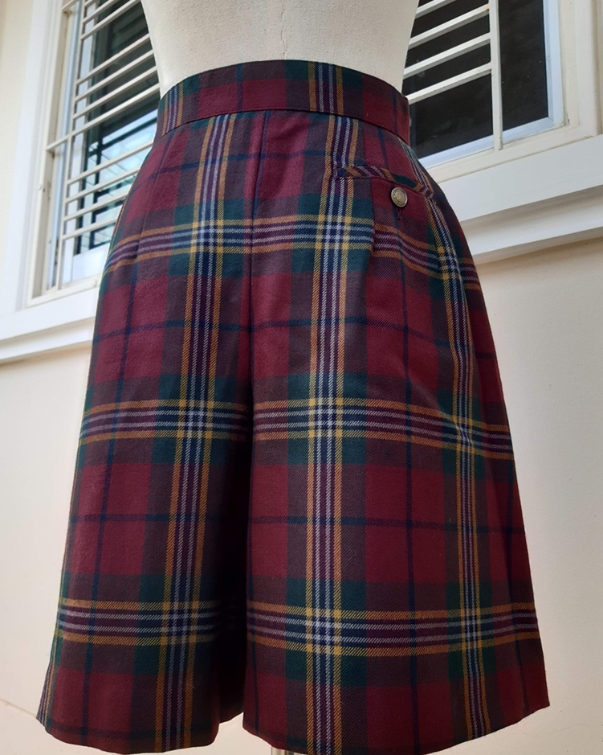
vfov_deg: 62.2
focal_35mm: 28
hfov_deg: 51.5
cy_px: 390
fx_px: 625
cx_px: 294
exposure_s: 1/210
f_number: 1.7
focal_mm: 3.92
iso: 40
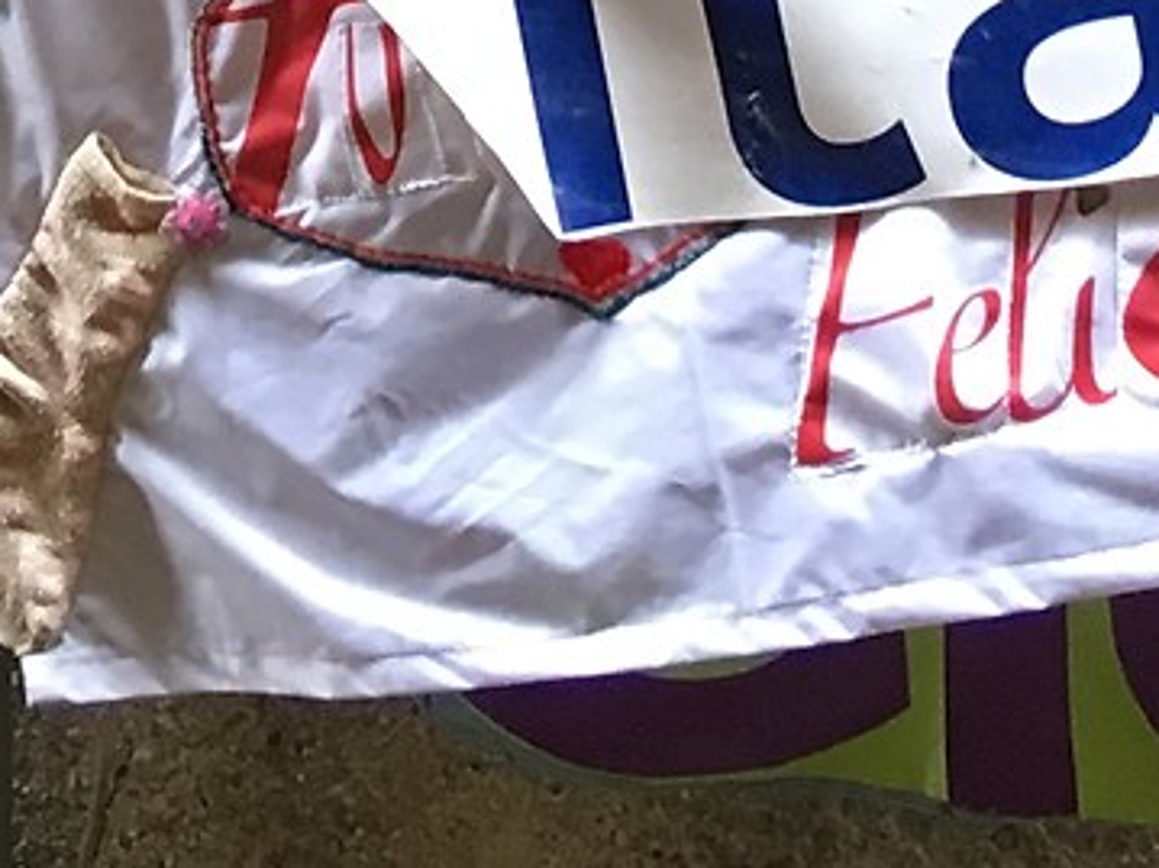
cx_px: 84
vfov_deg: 7.0
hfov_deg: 10.1
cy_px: -1617
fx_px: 6493
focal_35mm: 194
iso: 100
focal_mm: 4.15
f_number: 2.2
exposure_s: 1/33
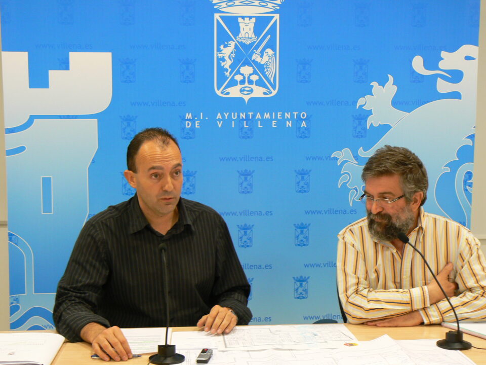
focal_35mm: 66
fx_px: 927
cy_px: 182
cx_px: 243
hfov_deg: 29.4
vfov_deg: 22.3
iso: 100
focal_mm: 11
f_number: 3.6
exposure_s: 1/15
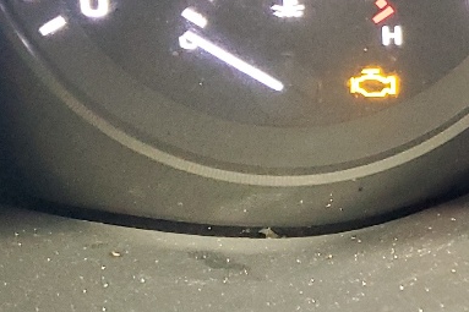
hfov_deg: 16.0
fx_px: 1471
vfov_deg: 12.0
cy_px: 29
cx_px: 782
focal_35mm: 113
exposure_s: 1/20
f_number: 1.5
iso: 293
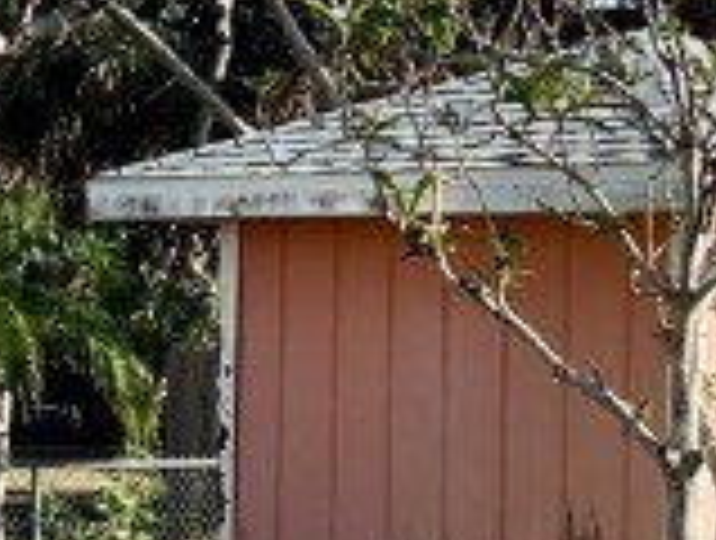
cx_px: 437
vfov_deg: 8.9
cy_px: 315
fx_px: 3462
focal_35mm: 167
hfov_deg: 11.8
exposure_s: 1/1901
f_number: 1.5
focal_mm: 5.7
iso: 50
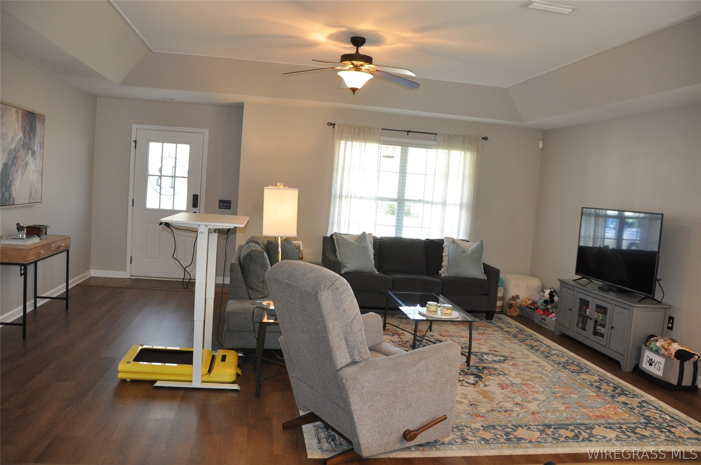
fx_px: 525
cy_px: 232
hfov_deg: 67.4
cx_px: 350
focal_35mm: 27
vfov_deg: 47.8
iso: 800
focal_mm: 18
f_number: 3.5
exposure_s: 1/100
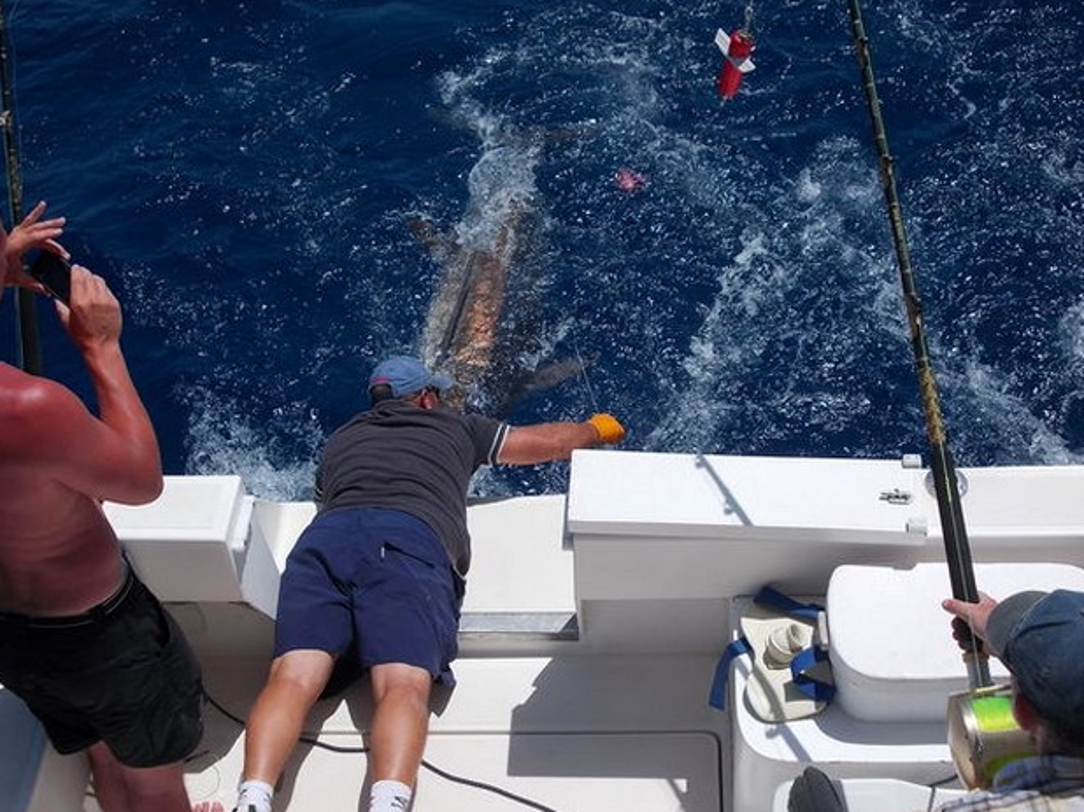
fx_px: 1628
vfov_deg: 28.0
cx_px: 542
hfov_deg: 36.8
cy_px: 407
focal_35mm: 52
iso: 80
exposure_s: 1/400
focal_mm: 7.2
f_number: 7.2
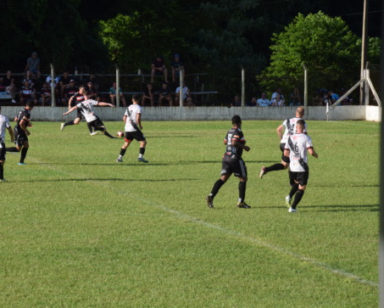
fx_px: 2031
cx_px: 160
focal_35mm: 179
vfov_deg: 8.7
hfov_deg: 10.8
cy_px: 154
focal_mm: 105
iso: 200
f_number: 9
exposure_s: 1/320
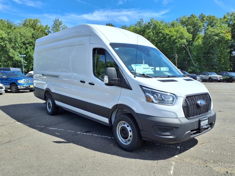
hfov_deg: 65.3
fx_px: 183
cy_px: 88
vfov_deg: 51.4
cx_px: 118
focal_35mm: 27
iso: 40
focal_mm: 3.58
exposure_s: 1/1667
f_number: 1.9
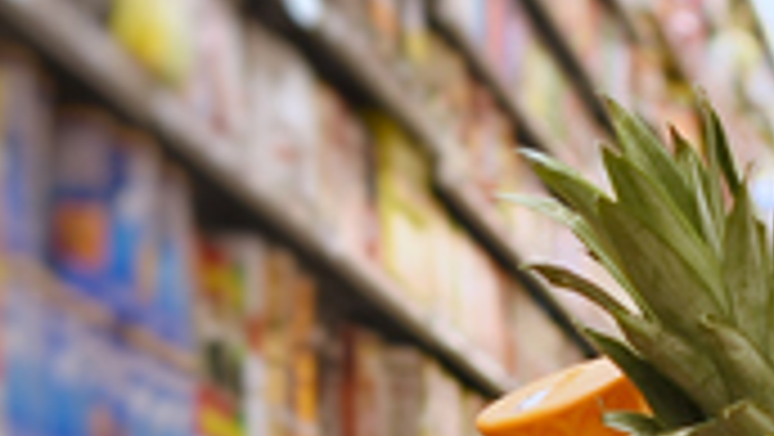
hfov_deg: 8.0
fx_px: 5422
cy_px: 627
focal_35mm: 264
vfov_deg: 4.6
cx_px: 1161
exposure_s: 1/60
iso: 250
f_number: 2.8
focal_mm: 40
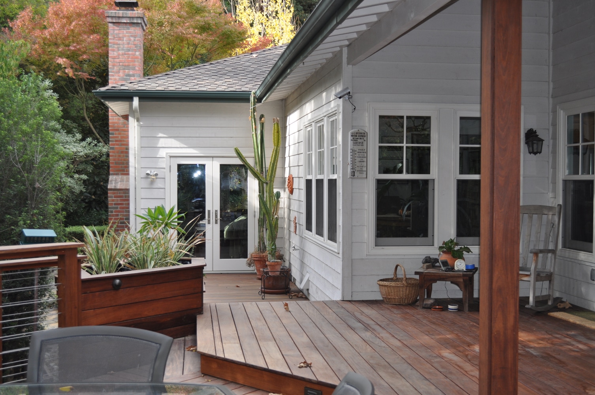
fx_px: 743
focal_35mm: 45
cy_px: 198
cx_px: 298
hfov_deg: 43.7
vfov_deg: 29.8
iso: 280
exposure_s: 1/200
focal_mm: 30
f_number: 4.5
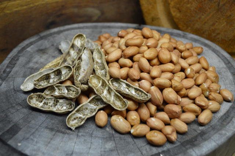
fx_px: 235
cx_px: 118
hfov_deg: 53.2
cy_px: 78
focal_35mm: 36
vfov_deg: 36.8
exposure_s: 1/100
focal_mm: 24
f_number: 5
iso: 400
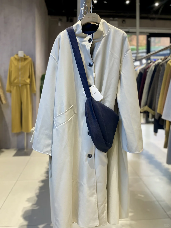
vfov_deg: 67.3
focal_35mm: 26
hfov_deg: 53.1
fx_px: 171
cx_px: 86
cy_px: 114
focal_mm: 4.2
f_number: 1.6
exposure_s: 1/100
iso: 100
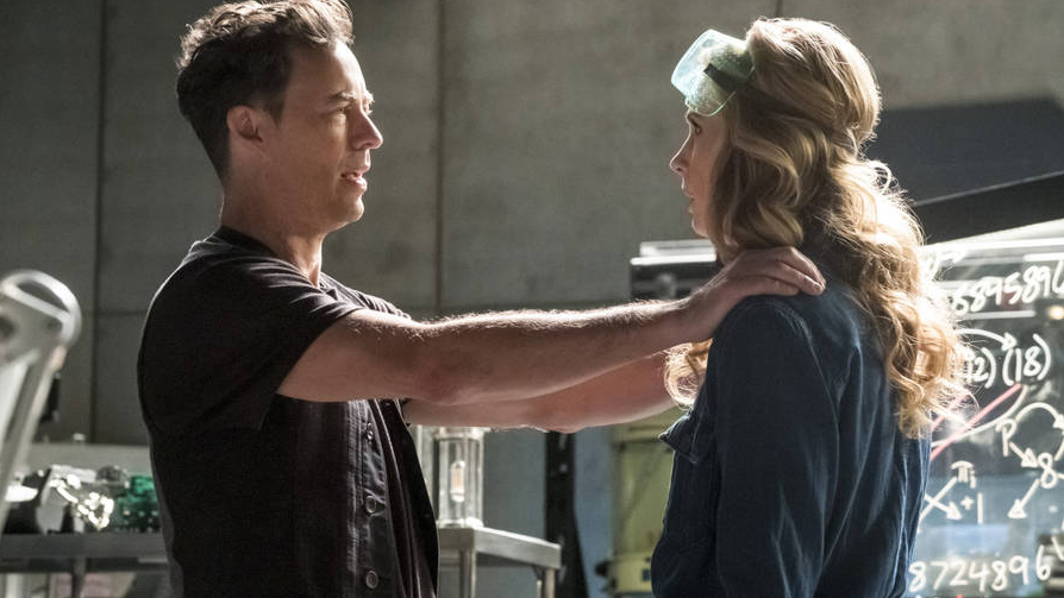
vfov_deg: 12.5
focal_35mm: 97
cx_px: 530
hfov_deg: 22.0
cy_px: 295
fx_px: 2737
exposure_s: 1/200
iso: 6400
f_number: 4
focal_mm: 61
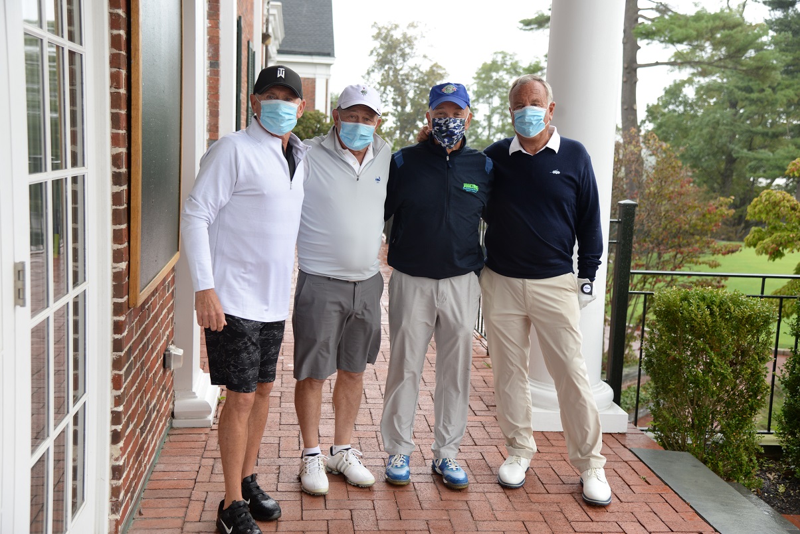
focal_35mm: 40
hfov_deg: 48.4
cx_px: 400
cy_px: 267
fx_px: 889
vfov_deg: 33.4
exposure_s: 1/160
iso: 320
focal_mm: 40
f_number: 4
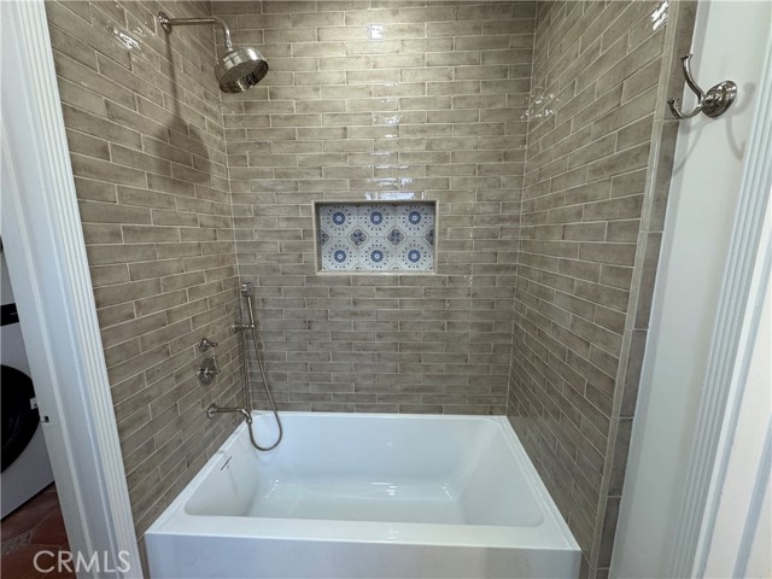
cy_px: 290
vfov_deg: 85.7
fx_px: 312
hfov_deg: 102.1
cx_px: 386
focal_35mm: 14
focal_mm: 2.22
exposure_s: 1/99
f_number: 2.2
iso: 200
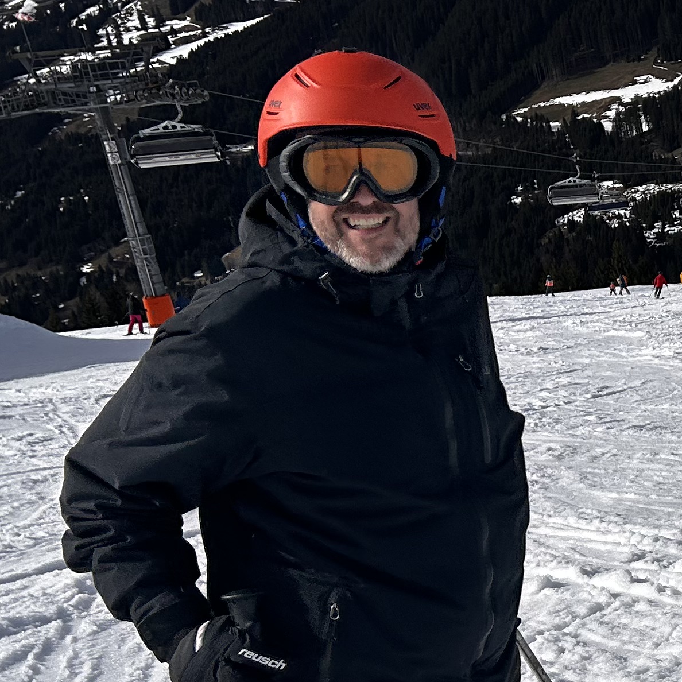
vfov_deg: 22.0
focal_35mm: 78
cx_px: 1157
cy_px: 517
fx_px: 1739
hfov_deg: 18.4
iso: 50
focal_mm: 5.7
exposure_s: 1/11364
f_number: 1.5
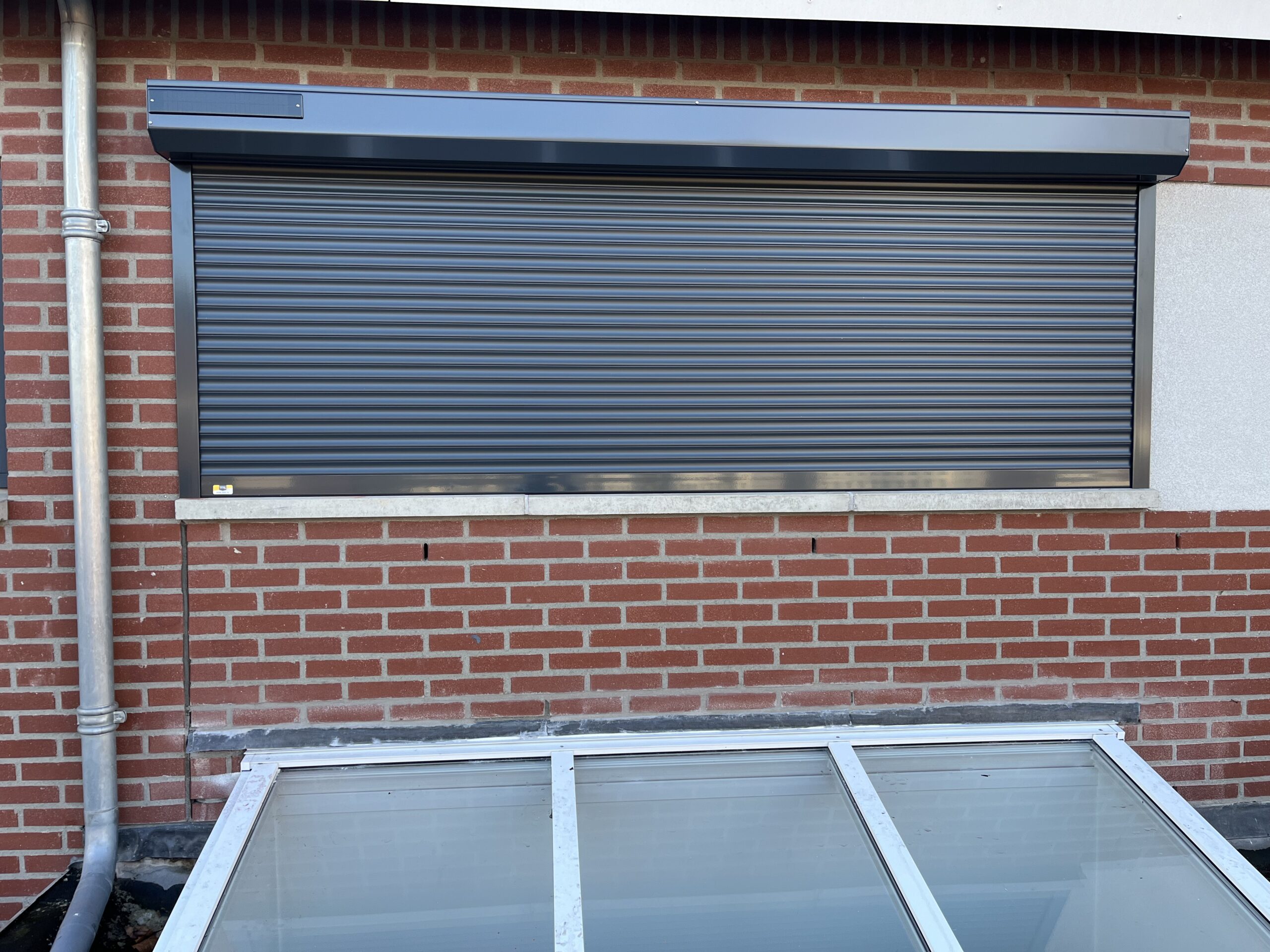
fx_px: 954
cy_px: 476
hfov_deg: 67.3
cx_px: 635
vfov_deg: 53.1
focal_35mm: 26
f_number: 1.6
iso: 50
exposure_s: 1/309
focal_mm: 5.1
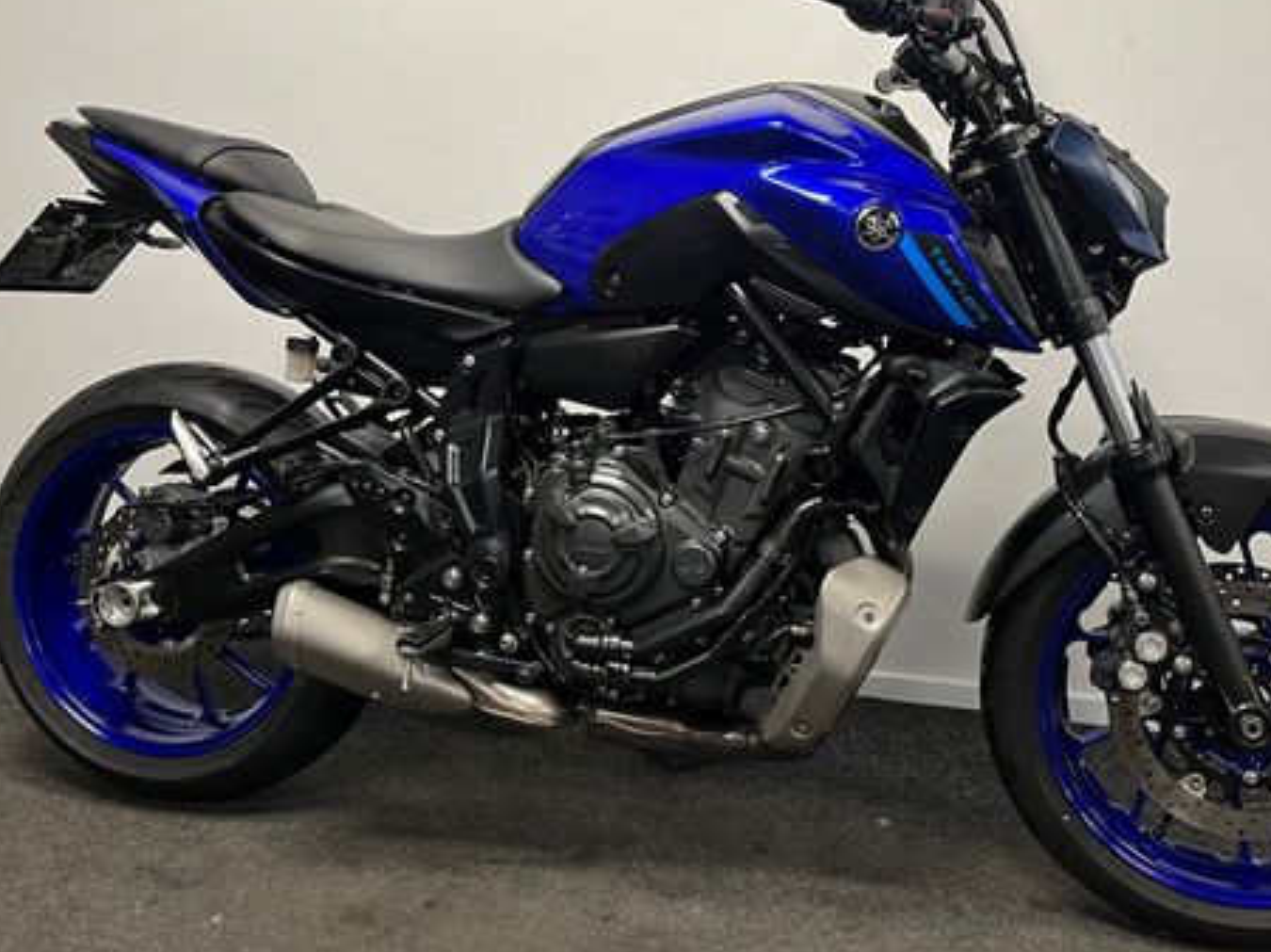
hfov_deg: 50.1
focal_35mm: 37
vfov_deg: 38.4
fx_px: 1358
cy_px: 370
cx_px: 700
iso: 100
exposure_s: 1/50
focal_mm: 5.1
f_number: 1.6
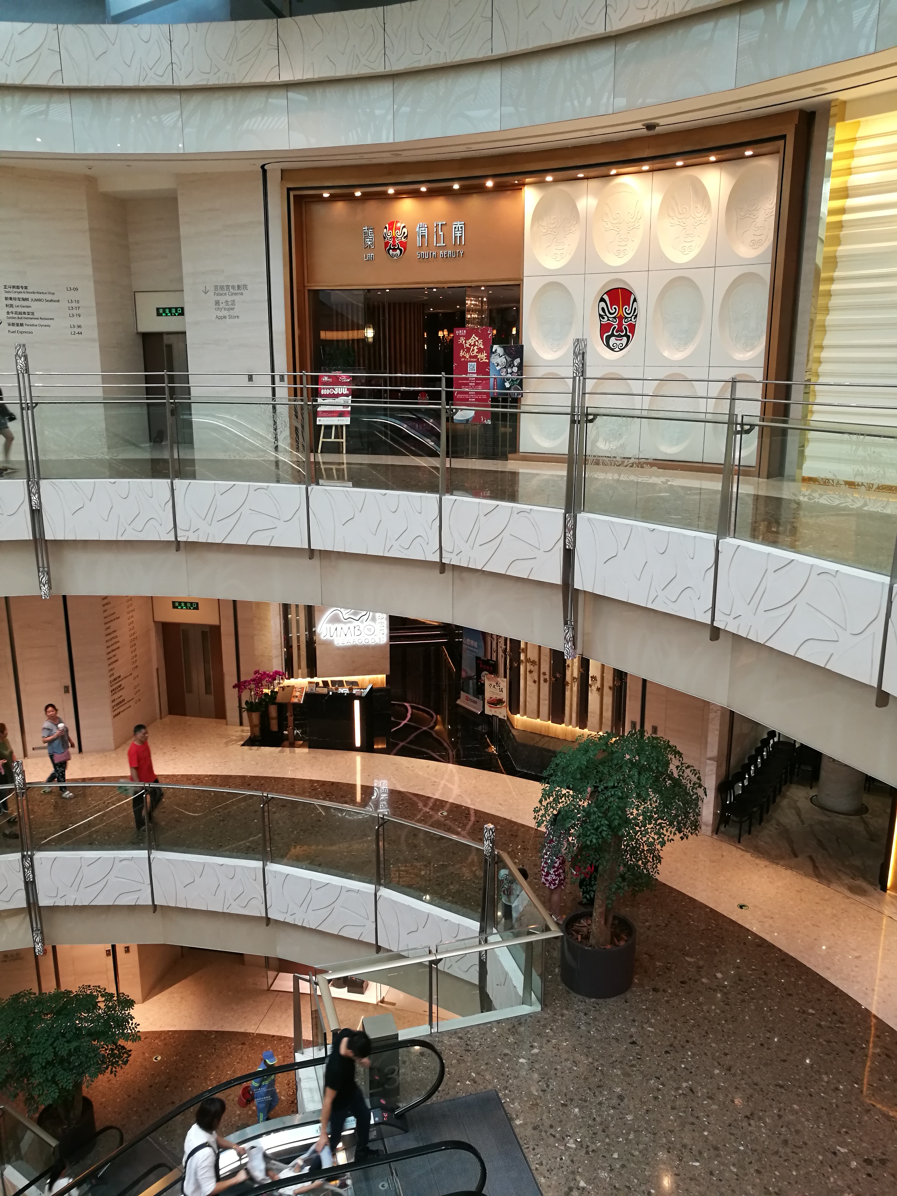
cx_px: 448
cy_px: 598
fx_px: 933
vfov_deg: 65.3
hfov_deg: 51.4
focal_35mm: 27
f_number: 2.2
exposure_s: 1/33.3
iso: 125
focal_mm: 4.5
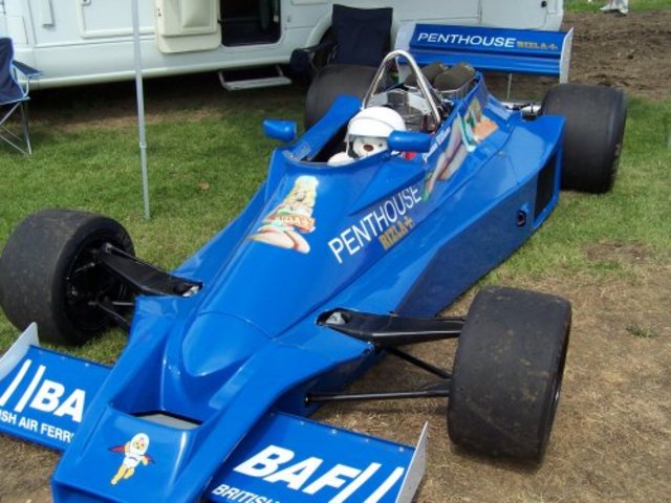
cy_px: 252
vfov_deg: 37.7
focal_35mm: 38
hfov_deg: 49.0
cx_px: 336
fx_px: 737
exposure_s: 1/750
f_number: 4
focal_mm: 6.3
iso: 100
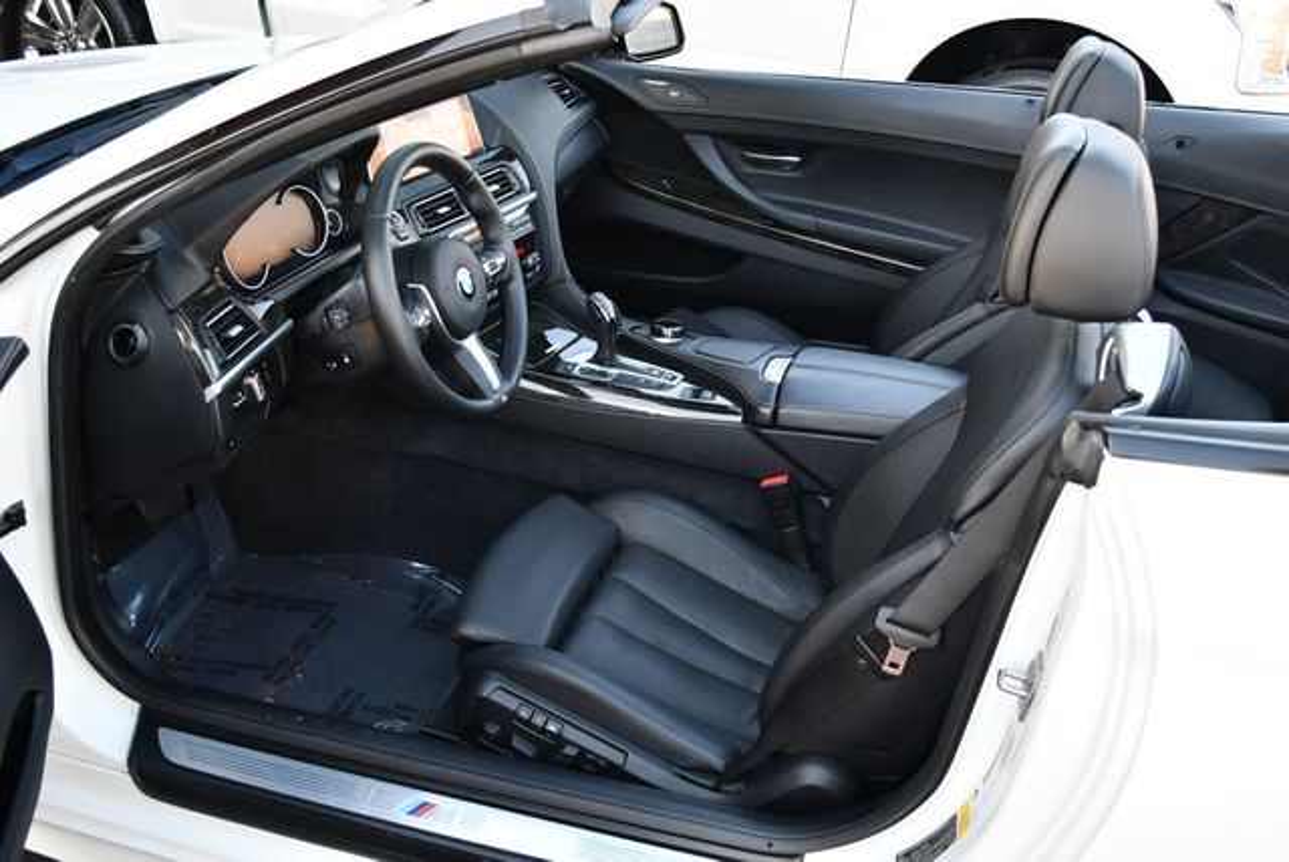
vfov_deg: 36.9
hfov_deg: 53.1
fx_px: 1290
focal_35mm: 36
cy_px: 431
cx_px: 644
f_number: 3.5
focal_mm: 18
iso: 500
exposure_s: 1/250
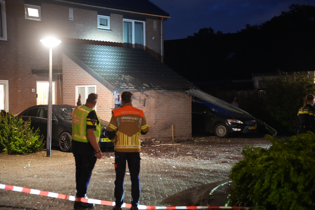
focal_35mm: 68
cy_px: 105
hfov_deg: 29.6
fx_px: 595
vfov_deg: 20.1
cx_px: 158
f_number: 2.5
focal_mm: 68
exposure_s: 1/30
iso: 12800
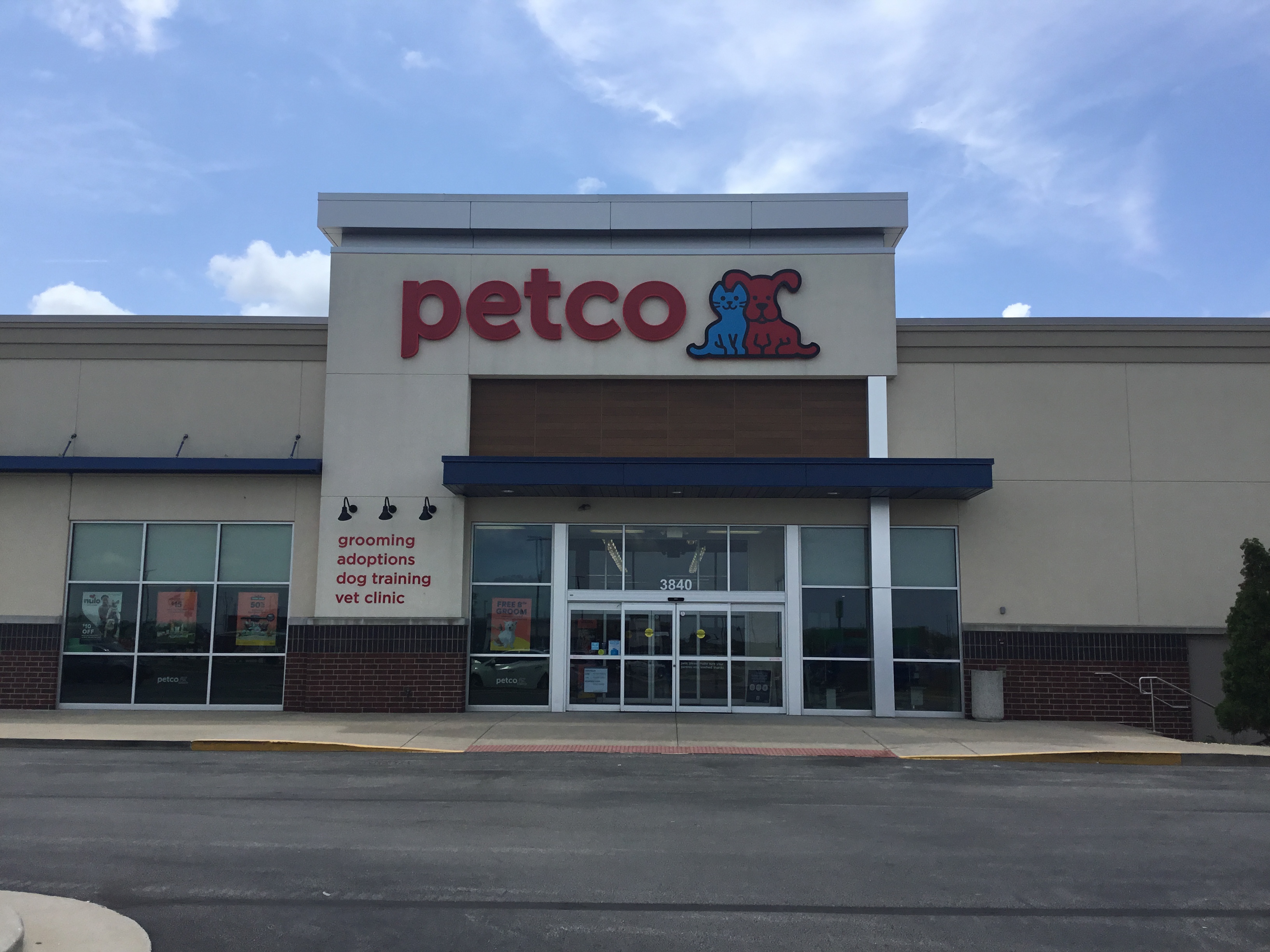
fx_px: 1137
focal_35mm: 31
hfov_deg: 58.4
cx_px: 635
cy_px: 476
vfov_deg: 45.4
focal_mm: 3.3
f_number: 2.4
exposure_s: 1/1812
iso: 25
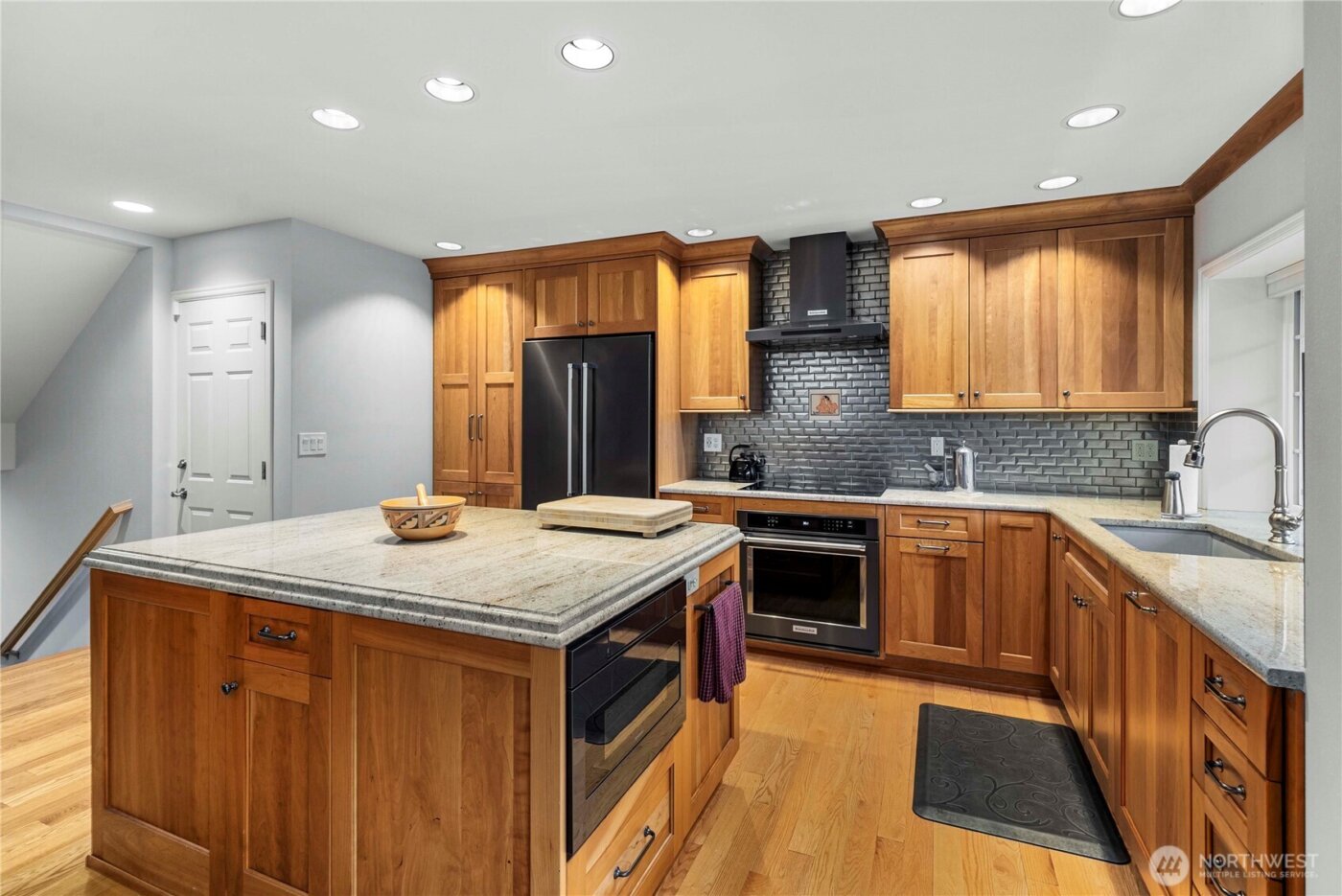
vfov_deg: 77.4
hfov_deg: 100.4
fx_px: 559
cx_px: 671
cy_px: 448
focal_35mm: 15
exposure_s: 1/3
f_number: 7.1
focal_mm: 15
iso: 1000
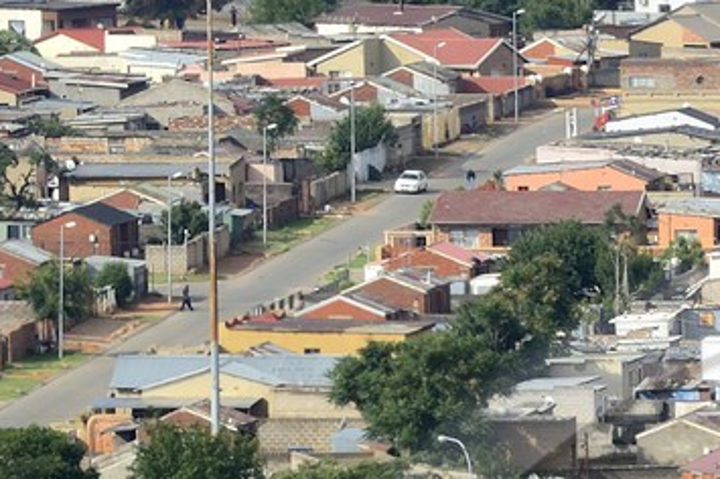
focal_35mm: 609
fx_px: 12169
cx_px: 1002
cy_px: 1049
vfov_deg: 2.2
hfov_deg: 3.4
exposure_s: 1/320
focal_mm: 135
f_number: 9
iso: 200
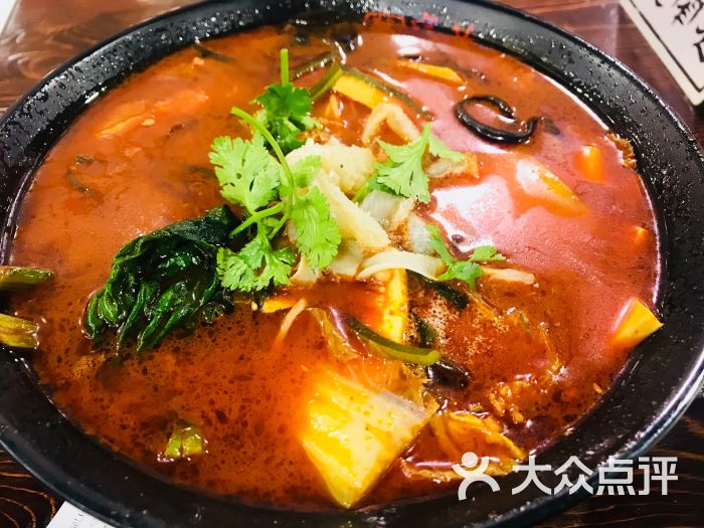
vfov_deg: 49.7
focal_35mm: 28
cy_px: 264
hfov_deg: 63.4
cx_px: 352
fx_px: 569
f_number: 1.8
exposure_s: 1/17
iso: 80
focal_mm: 3.99
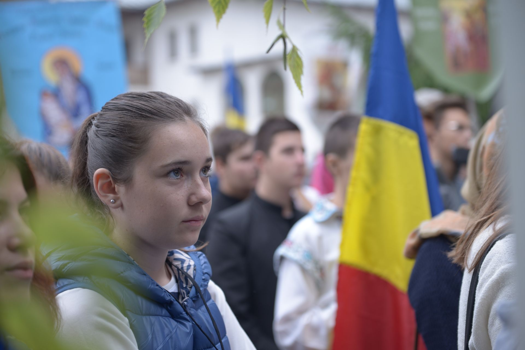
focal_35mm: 70
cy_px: 175
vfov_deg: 19.5
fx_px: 1021
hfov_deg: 28.8
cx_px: 262
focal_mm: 70
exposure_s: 1/80
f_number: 2.8
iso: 250
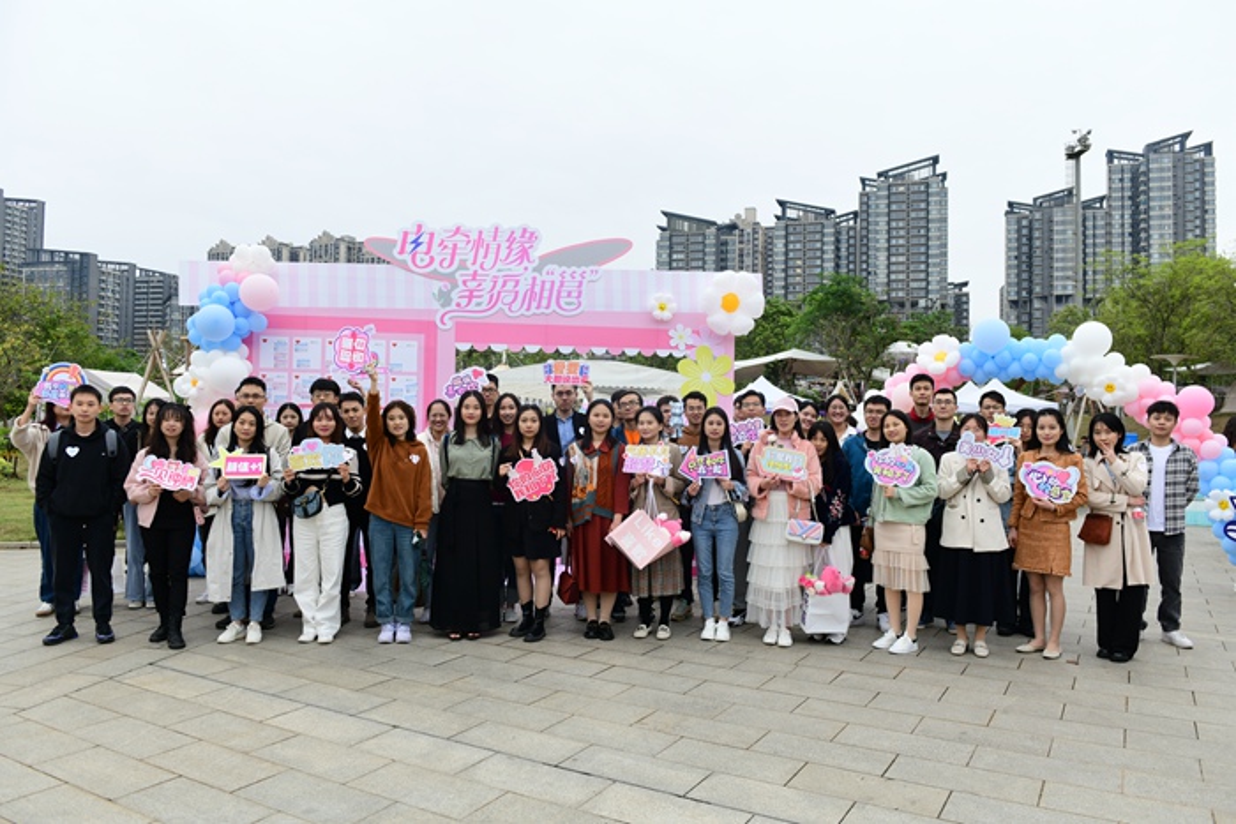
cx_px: 618
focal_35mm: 26
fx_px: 893
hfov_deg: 69.4
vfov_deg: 49.6
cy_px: 412
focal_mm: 26
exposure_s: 1/80
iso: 400
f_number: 5.6
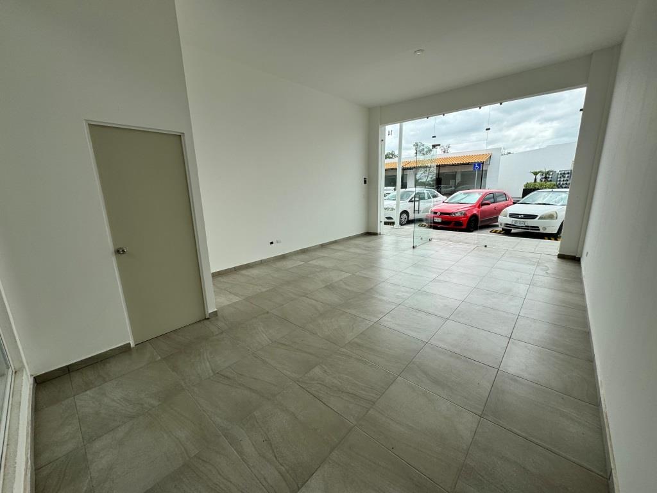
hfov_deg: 102.1
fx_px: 266
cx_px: 328
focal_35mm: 14
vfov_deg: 85.7
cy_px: 246
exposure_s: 1/664
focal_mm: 2.22
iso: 40
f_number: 2.2
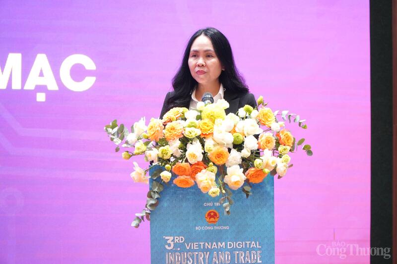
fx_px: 1736
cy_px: 132
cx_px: 198
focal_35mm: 158
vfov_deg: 8.7
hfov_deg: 13.0
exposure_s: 1/50
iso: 1250
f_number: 4
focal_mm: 105
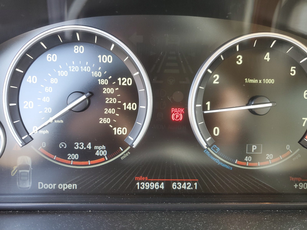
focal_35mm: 26
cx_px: 154
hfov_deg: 67.3
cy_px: 115
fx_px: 231
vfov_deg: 53.1
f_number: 1.5
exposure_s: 1/60.2
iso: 56
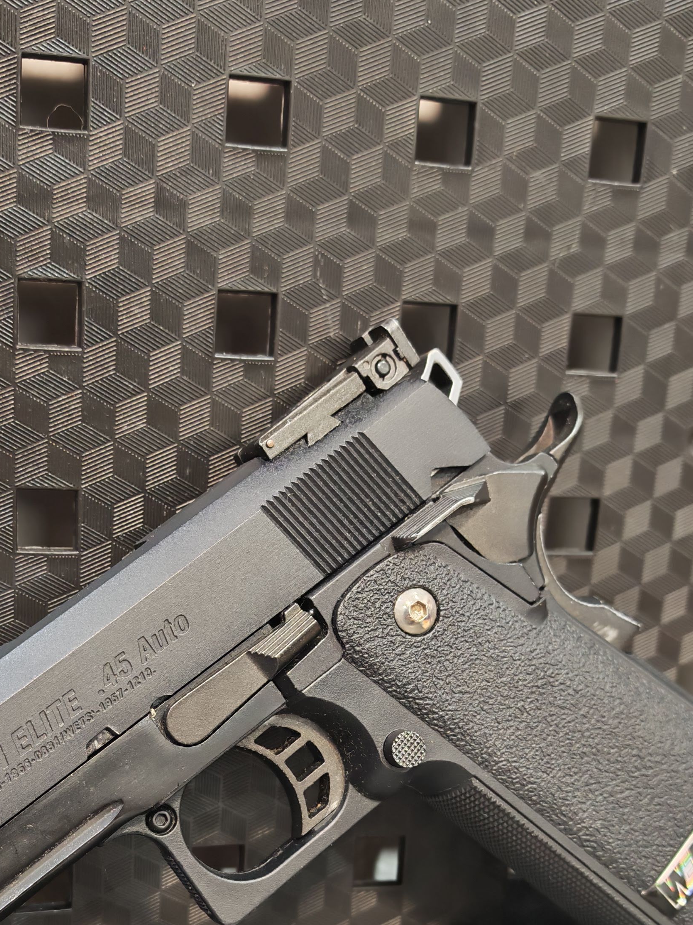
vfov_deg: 40.7
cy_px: 709
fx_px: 1202
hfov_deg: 31.9
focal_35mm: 45
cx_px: 226
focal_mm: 6.83
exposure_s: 1/25
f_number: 2
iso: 250
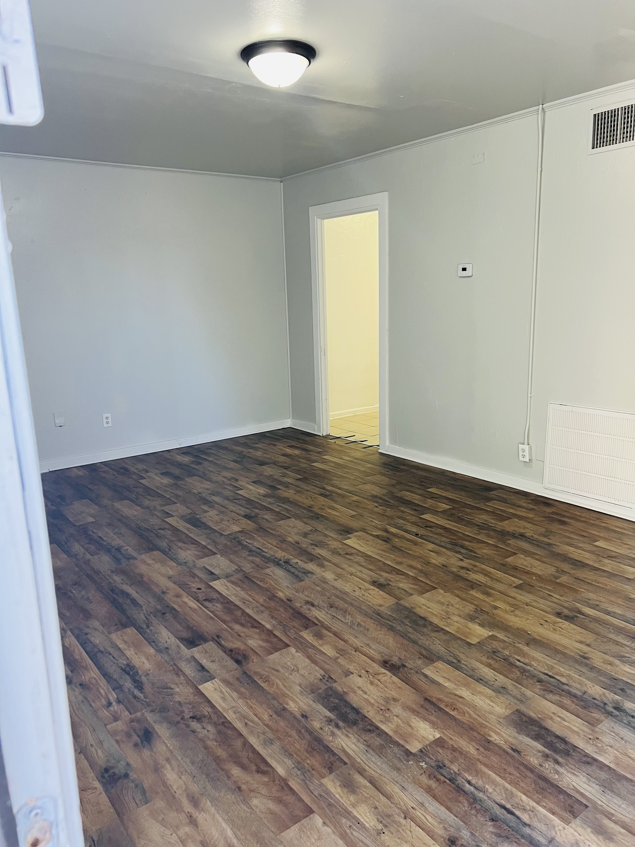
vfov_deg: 67.3
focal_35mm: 26
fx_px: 636
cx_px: 318
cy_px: 424
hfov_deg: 53.1
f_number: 1.5
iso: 160
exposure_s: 1/60
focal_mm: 5.7
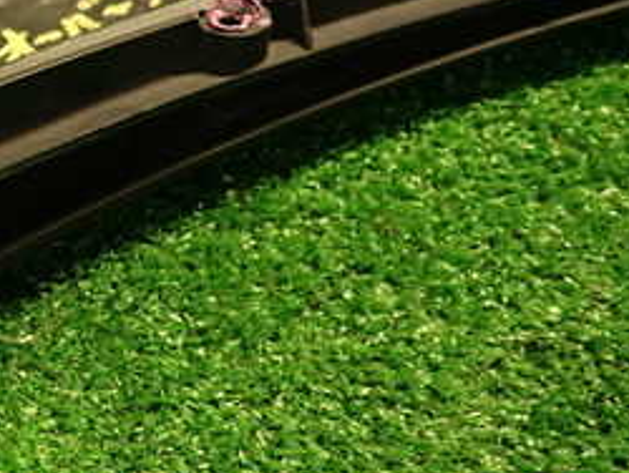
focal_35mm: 60
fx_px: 1091
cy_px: 252
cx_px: -93
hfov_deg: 28.6
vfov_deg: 24.5
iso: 400
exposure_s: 1/30
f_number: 2
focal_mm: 4.5
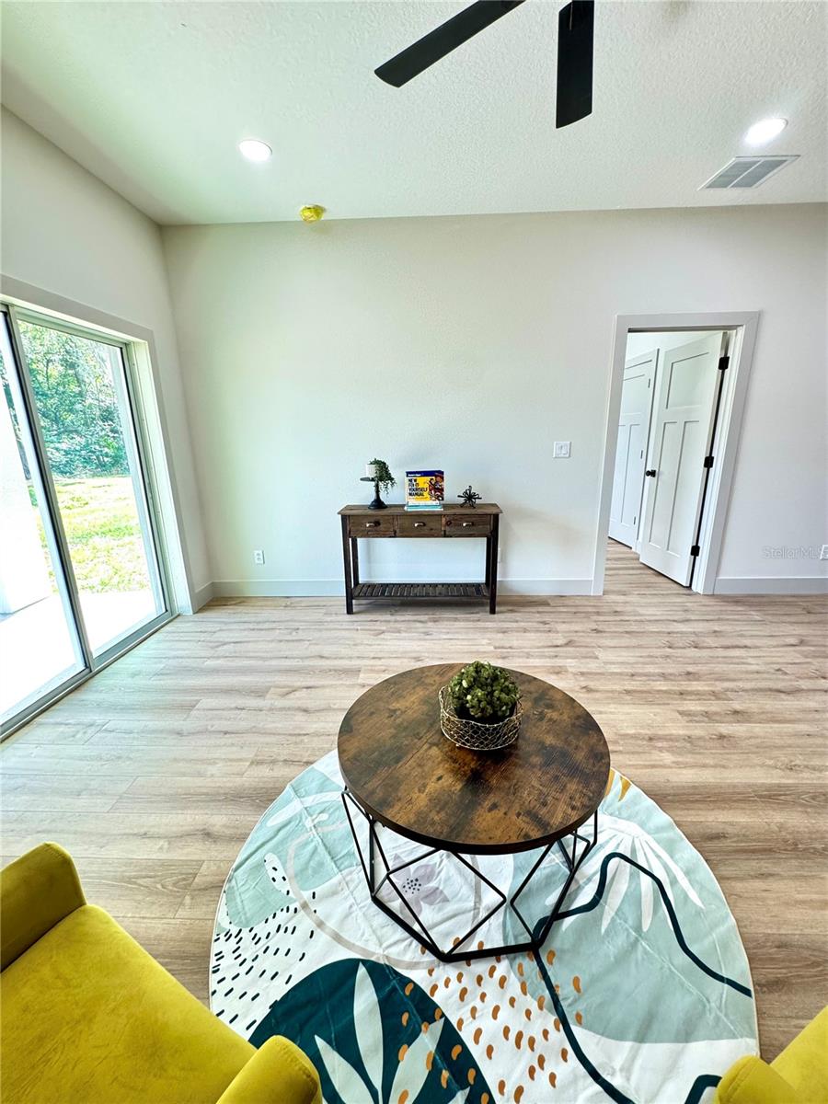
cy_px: 552
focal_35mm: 14
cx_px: 414
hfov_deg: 85.7
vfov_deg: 102.1
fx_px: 446
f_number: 2.2
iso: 200
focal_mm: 2.22
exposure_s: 1/60
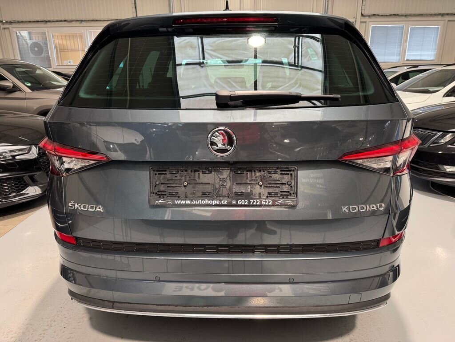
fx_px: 315
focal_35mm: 24
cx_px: 228
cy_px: 171
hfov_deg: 71.6
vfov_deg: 56.8
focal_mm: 6.76
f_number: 1.78
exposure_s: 1/50
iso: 320
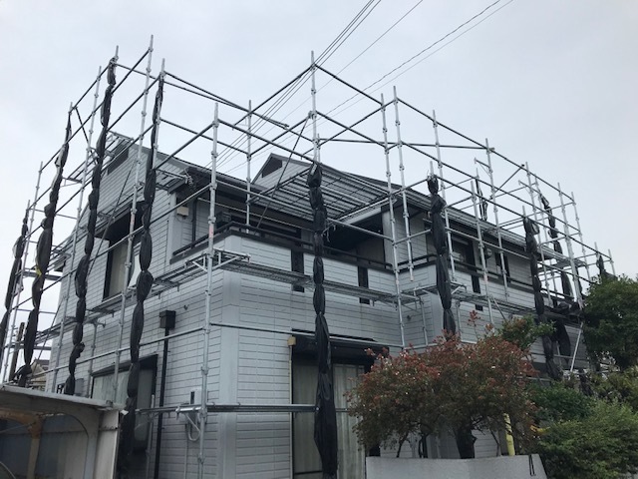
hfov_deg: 63.4
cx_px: 319
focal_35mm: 28
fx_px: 516
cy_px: 240
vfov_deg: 49.7
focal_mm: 3.99
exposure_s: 1/2283
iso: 20
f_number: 1.8
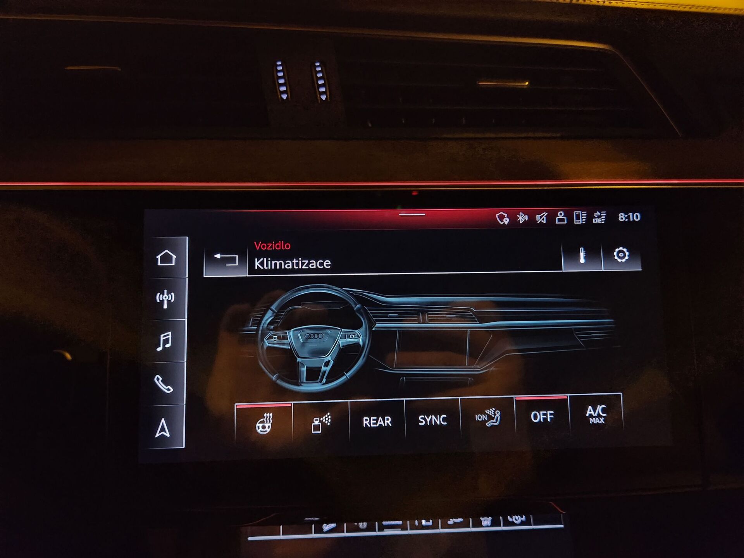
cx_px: 372
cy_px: 279
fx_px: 494
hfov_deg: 73.9
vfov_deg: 58.9
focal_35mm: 23
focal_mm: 5.4
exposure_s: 1/100
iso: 800
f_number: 1.8
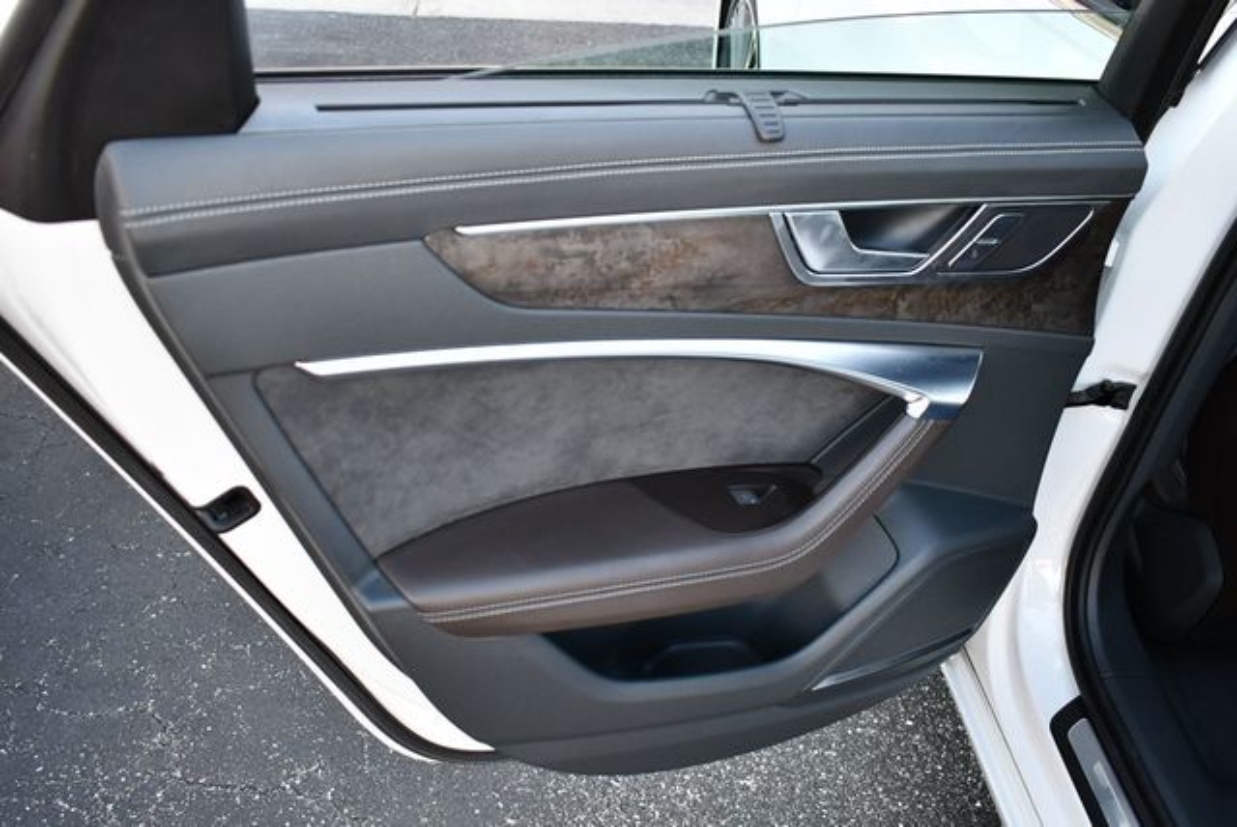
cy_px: 414
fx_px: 1238
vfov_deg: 36.9
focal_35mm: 36
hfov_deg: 53.1
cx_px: 618
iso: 560
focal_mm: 18
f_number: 3.5
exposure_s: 1/250
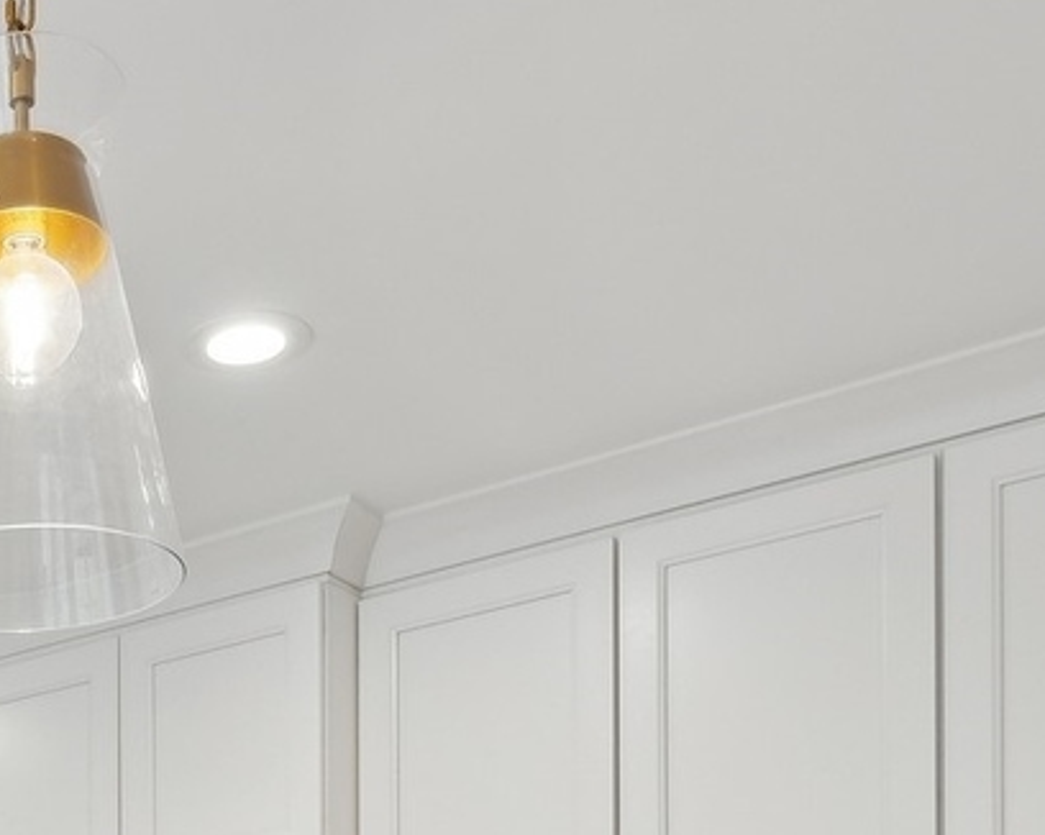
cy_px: 1263
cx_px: -115
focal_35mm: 58
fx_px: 1789
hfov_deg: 29.3
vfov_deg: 21.8
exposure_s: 1/4
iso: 200
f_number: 9.5
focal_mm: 15.5
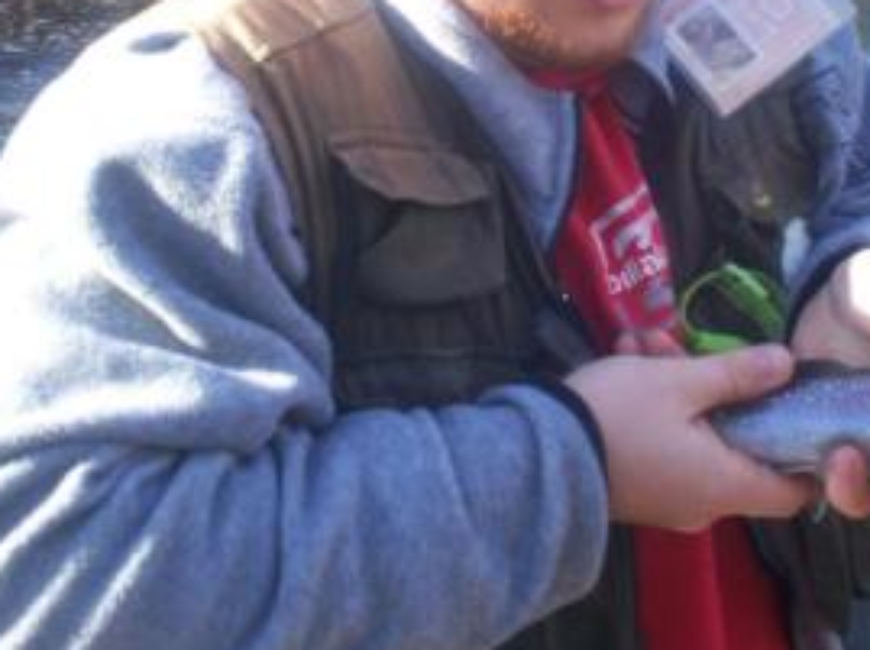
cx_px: 589
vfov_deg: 21.5
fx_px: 1682
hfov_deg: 28.8
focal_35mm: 67
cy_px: 99
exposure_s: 1/104
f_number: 4.5
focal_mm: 6
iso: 100
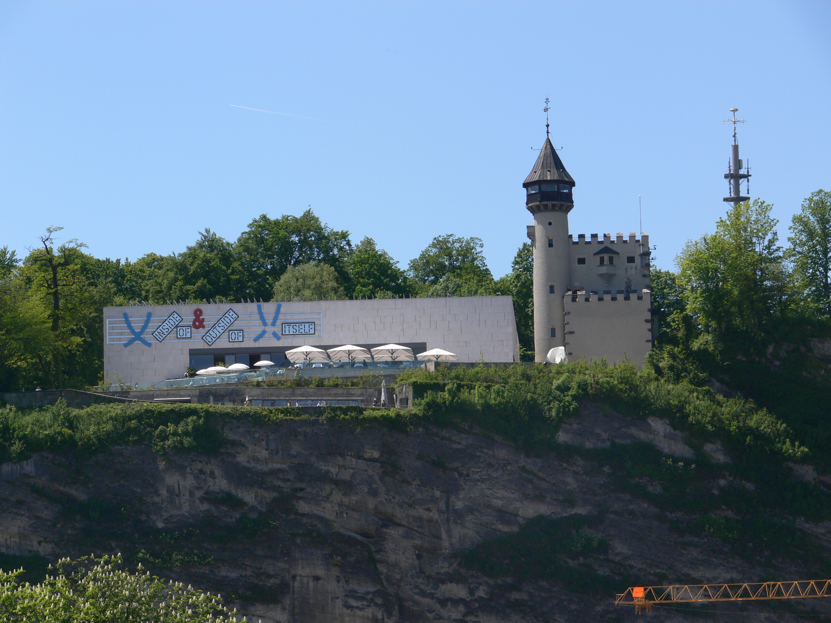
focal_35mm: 167
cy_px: 312
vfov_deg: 8.9
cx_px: 416
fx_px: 4009
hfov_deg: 11.8
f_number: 5.6
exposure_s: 1/320
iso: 80
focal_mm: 35.2
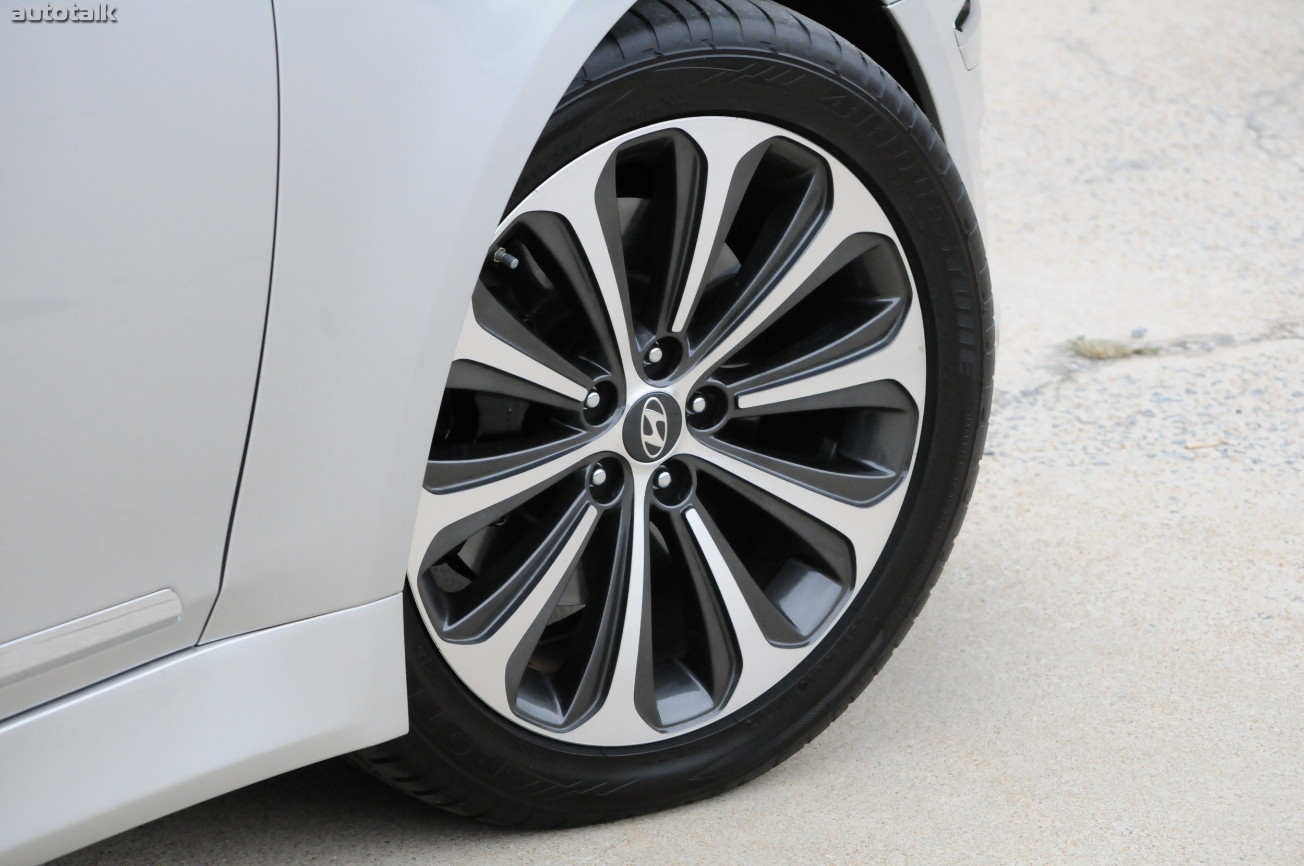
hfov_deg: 14.0
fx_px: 5319
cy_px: 433
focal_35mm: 147
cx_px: 652
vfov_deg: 9.3
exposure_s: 1/800
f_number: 8
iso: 2000
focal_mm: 98
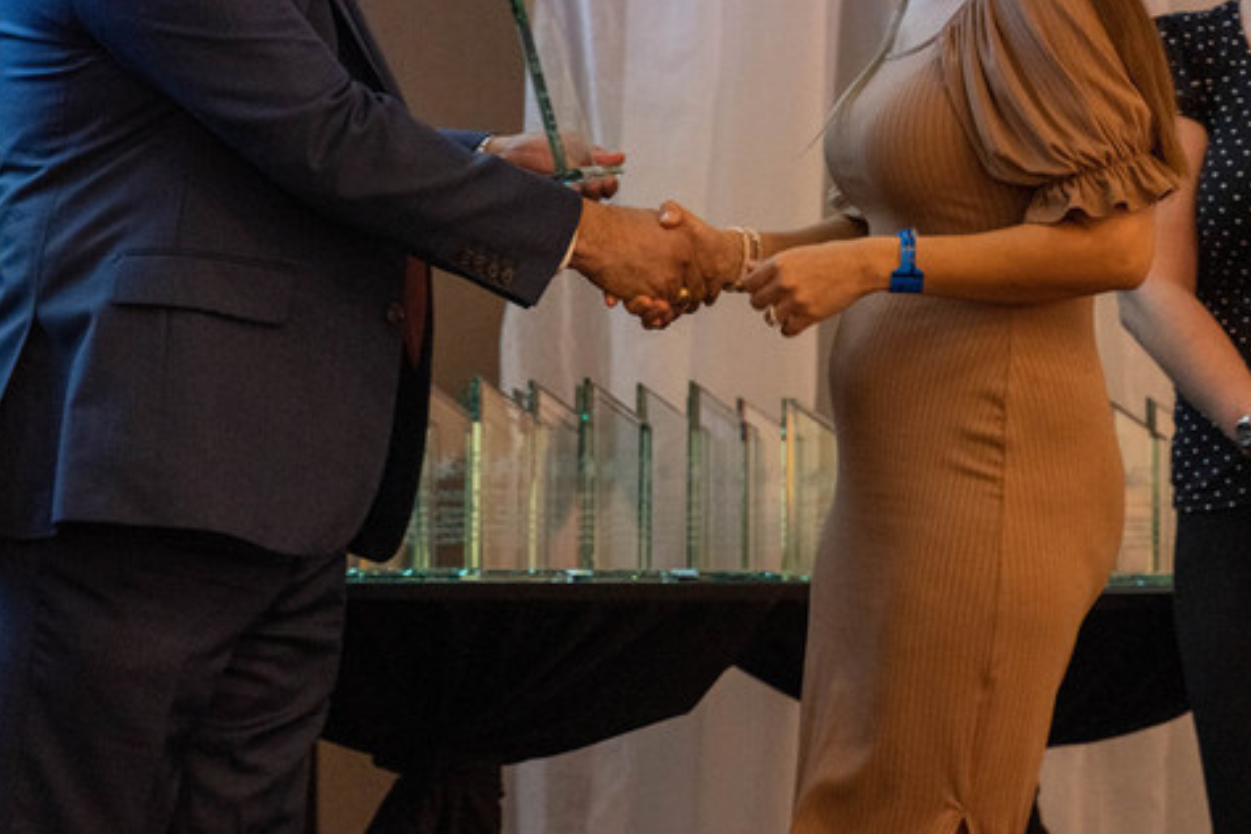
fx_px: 6741
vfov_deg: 7.1
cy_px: 54
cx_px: 586
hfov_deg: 10.6
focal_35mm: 194
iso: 1000
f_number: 2.8
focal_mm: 92
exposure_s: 1/160
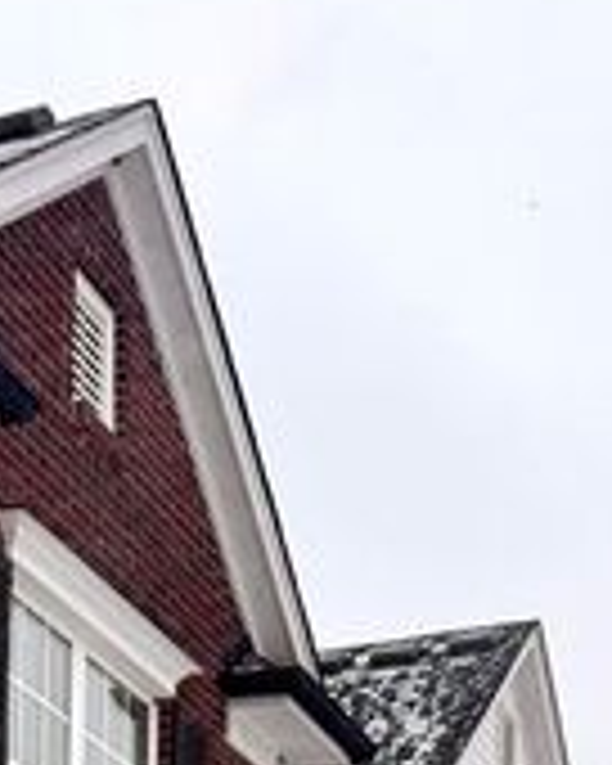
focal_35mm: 92
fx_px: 2083
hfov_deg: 16.7
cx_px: 297
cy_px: 1361
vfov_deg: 17.2
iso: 80
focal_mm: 6.76
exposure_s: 1/2611
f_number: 1.78
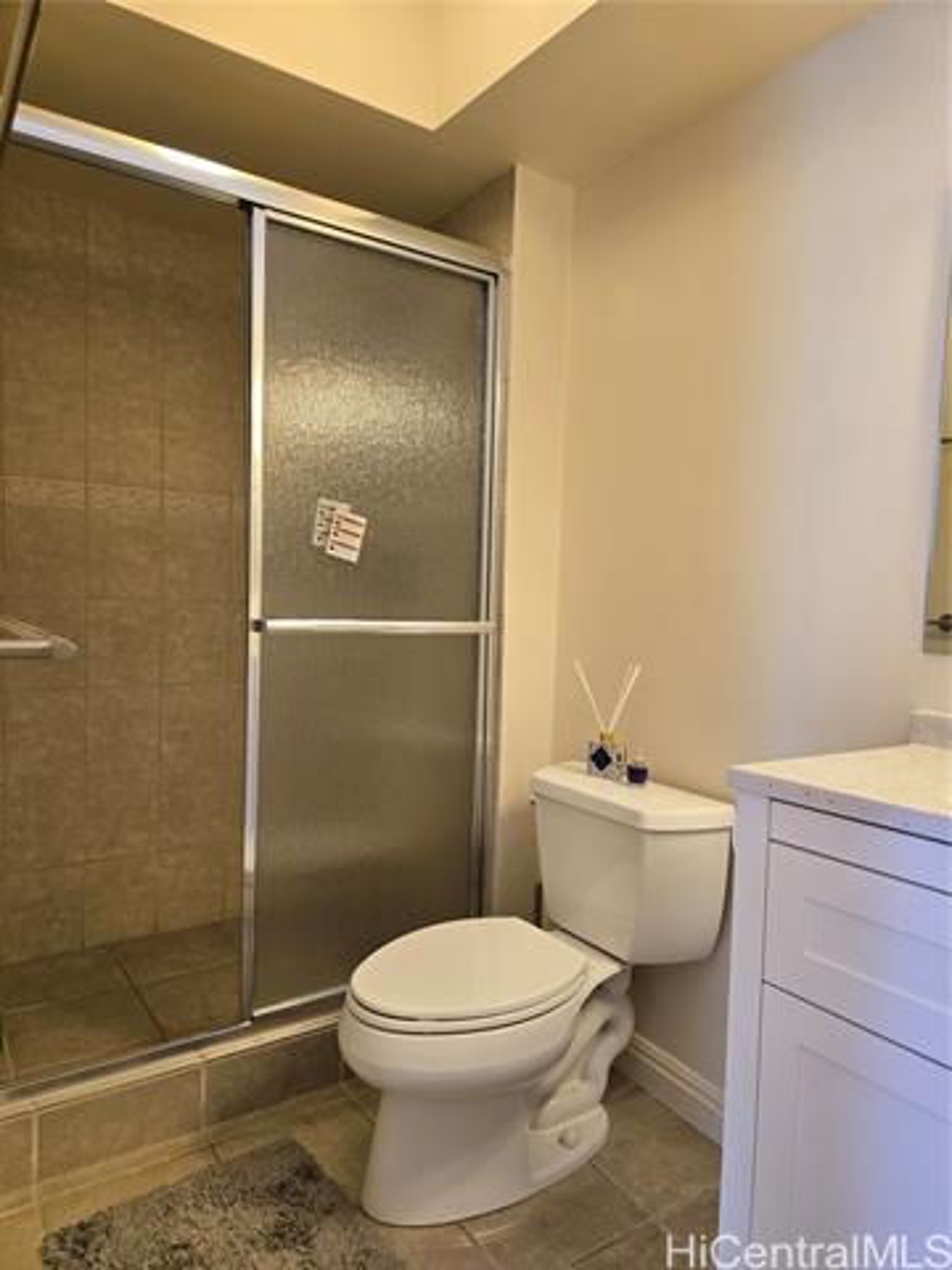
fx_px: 843
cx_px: 476
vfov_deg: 73.9
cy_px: 635
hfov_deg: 58.9
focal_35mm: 23
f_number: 1.8
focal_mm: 5.4
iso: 125
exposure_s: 1/120
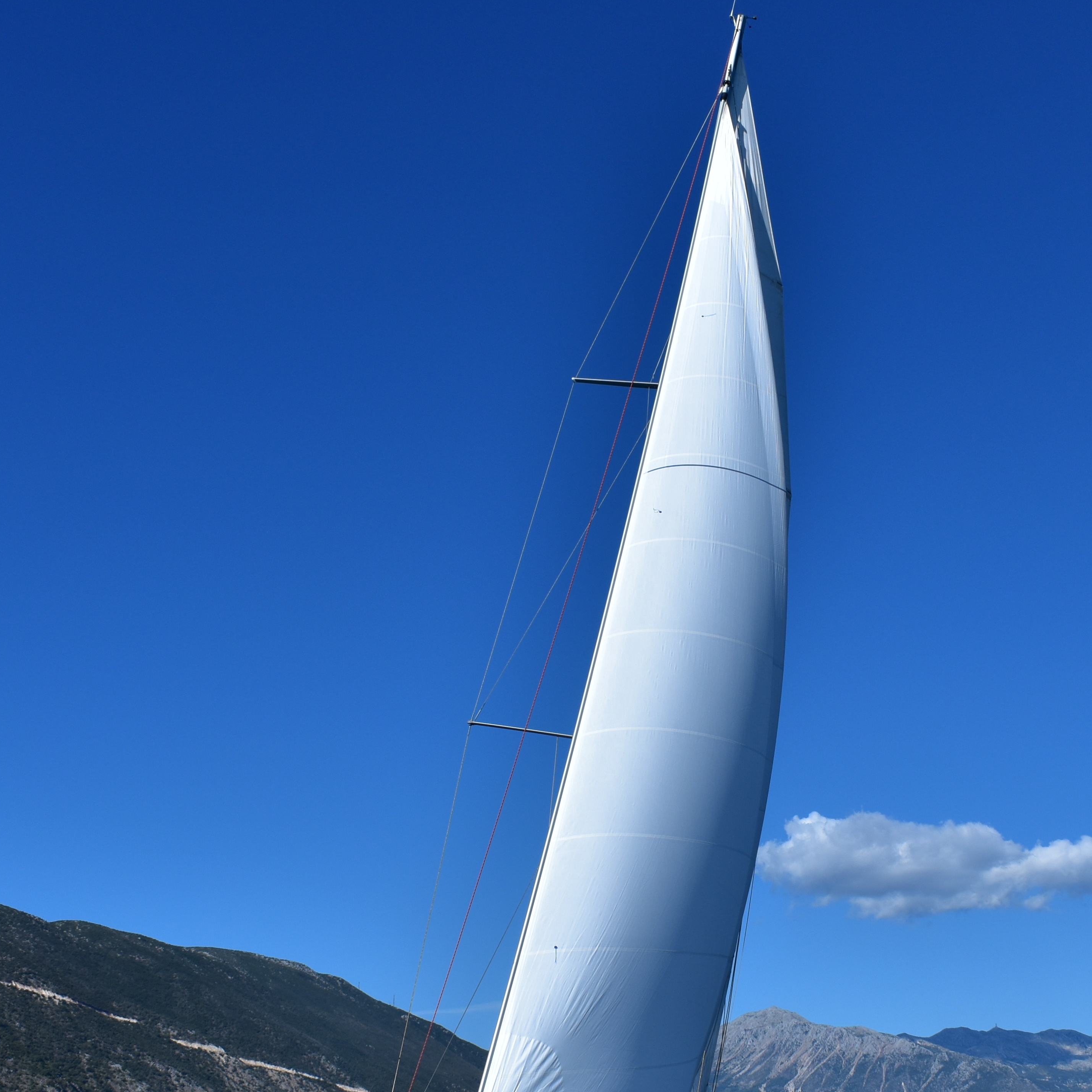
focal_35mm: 48
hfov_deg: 35.3
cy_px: 697
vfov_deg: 35.1
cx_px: 595
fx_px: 1713
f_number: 9
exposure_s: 1/800
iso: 200
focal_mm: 18
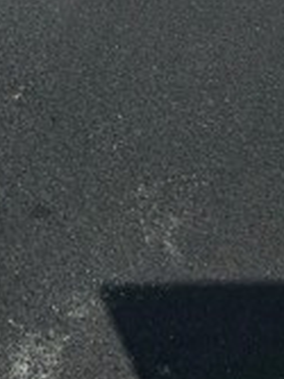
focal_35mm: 106
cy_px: -409
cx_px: -30
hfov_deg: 13.7
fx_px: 1161
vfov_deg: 14.8
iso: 12
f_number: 1.7
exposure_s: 1/981
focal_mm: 6.3
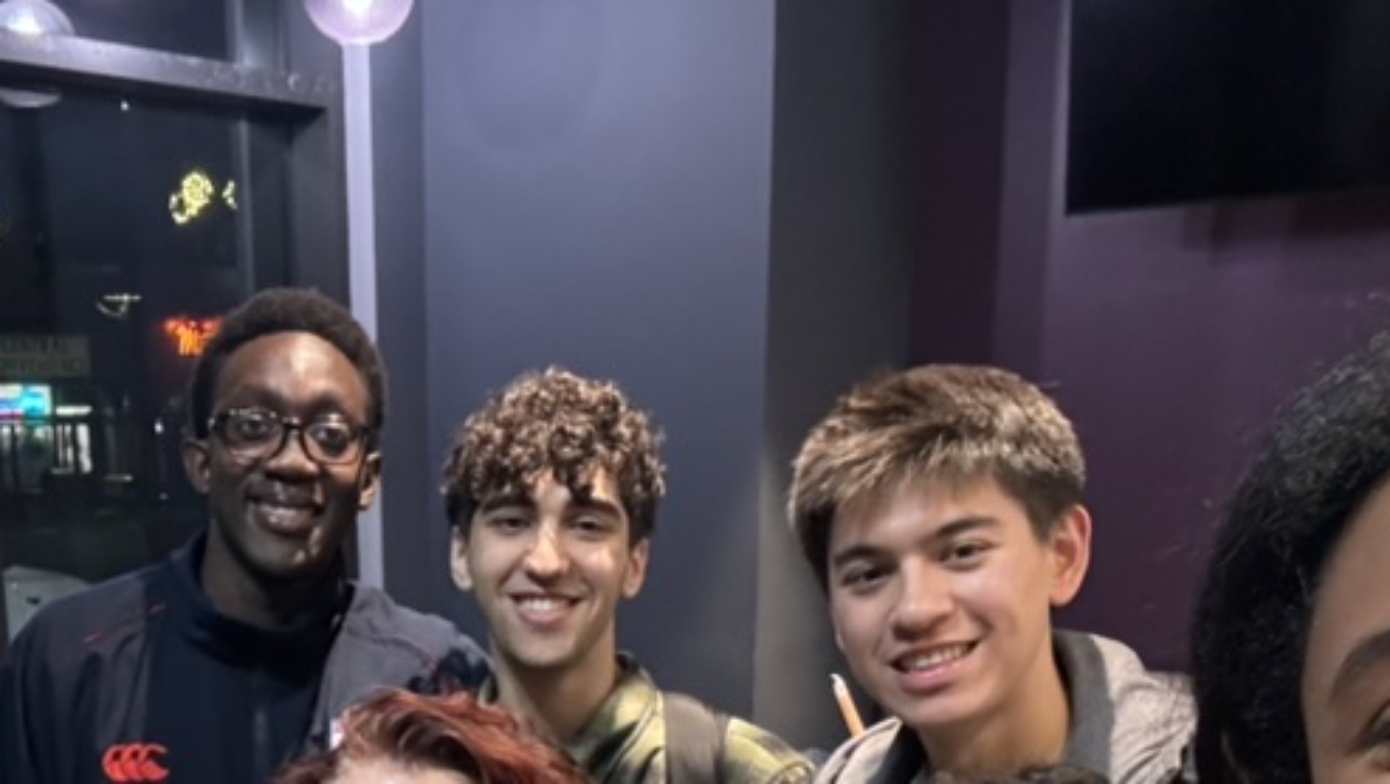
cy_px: 1038
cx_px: 372
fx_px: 1918
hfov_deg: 38.9
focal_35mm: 52
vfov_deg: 20.9
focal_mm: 2.69
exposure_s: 1/40
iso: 400
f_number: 1.9
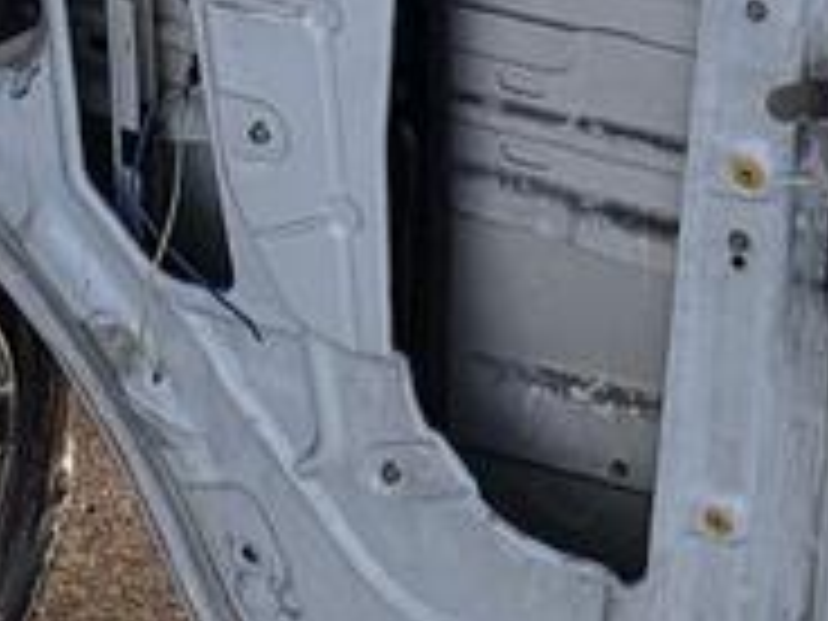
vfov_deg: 17.4
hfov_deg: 26.5
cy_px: -513
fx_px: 1627
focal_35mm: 68
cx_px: 891
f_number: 2.2
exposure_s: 1/646
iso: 40
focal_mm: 2.22
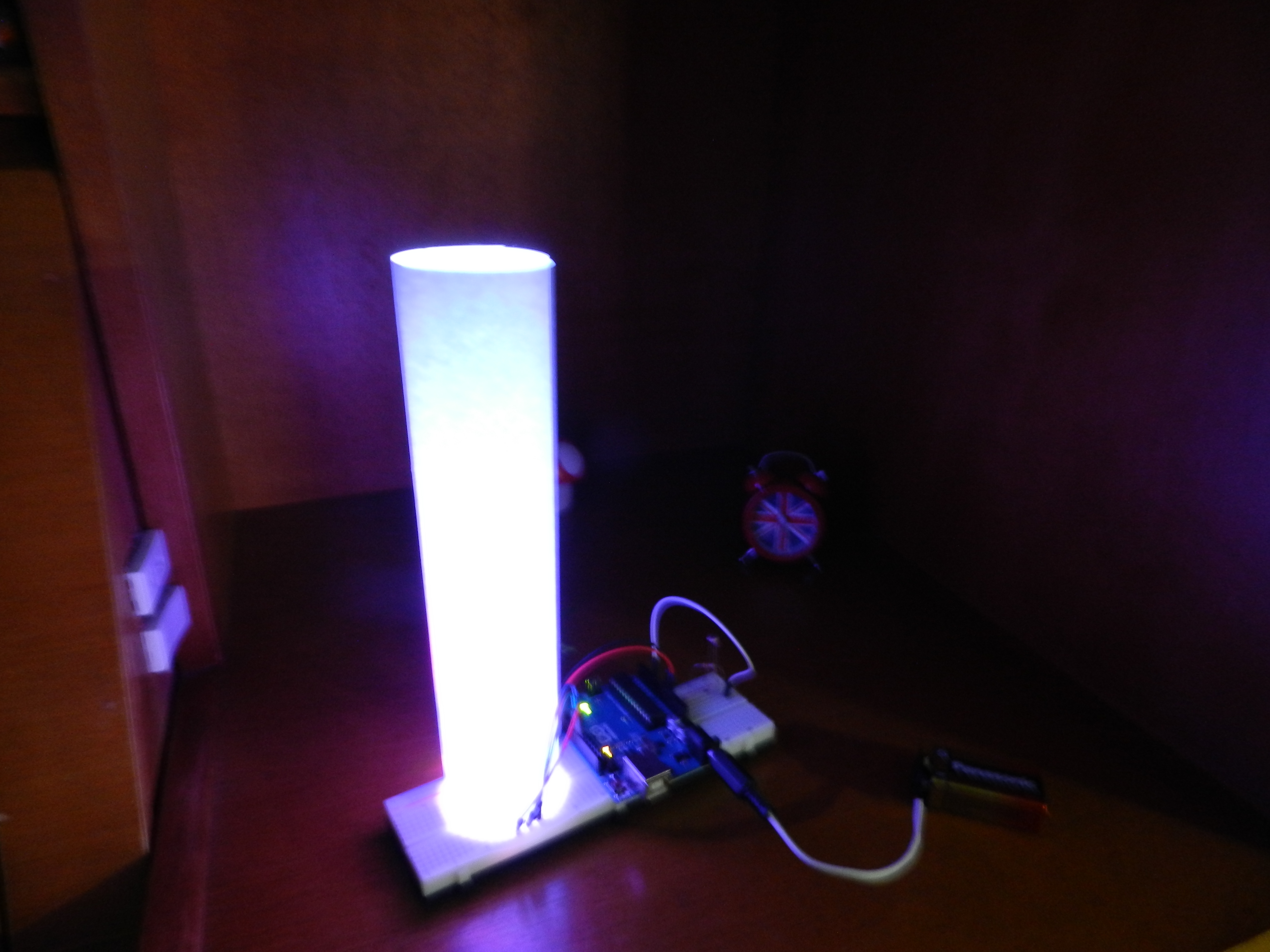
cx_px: 635
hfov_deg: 73.9
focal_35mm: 23
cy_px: 476
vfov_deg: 58.9
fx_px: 844
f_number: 3.4
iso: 400
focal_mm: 4
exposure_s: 1/1.3
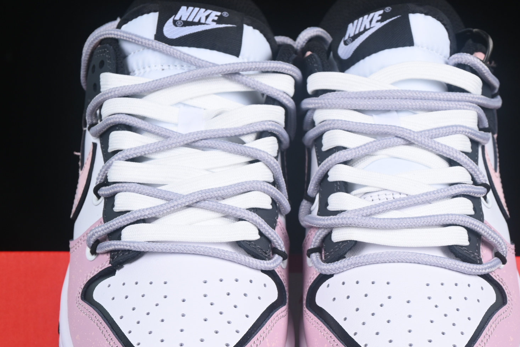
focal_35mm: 142
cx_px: 289
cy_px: 261
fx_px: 2051
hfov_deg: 14.4
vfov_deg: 9.6
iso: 160
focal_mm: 50
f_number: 7.1
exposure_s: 1/60
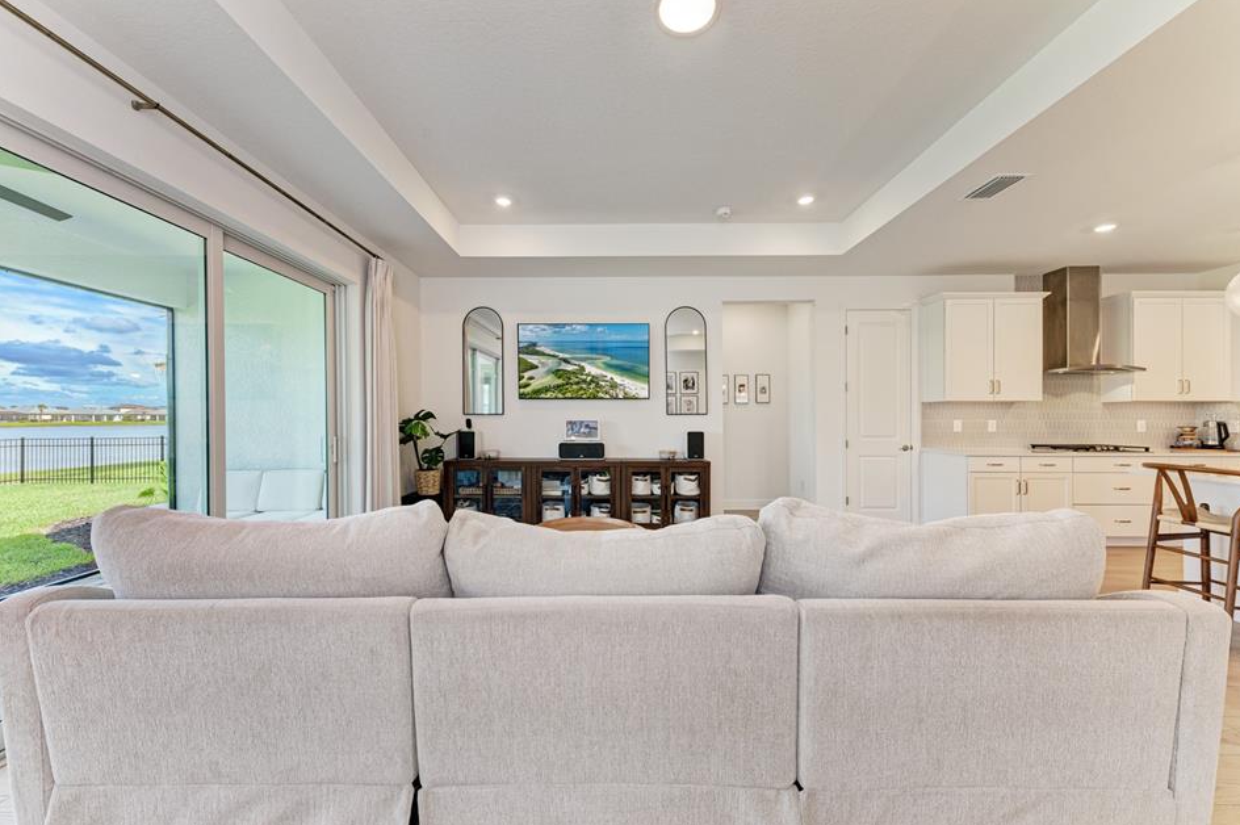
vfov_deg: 85.3
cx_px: 606
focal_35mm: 13
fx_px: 447
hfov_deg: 108.3
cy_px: 418
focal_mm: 12
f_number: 9
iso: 200
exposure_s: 1/10
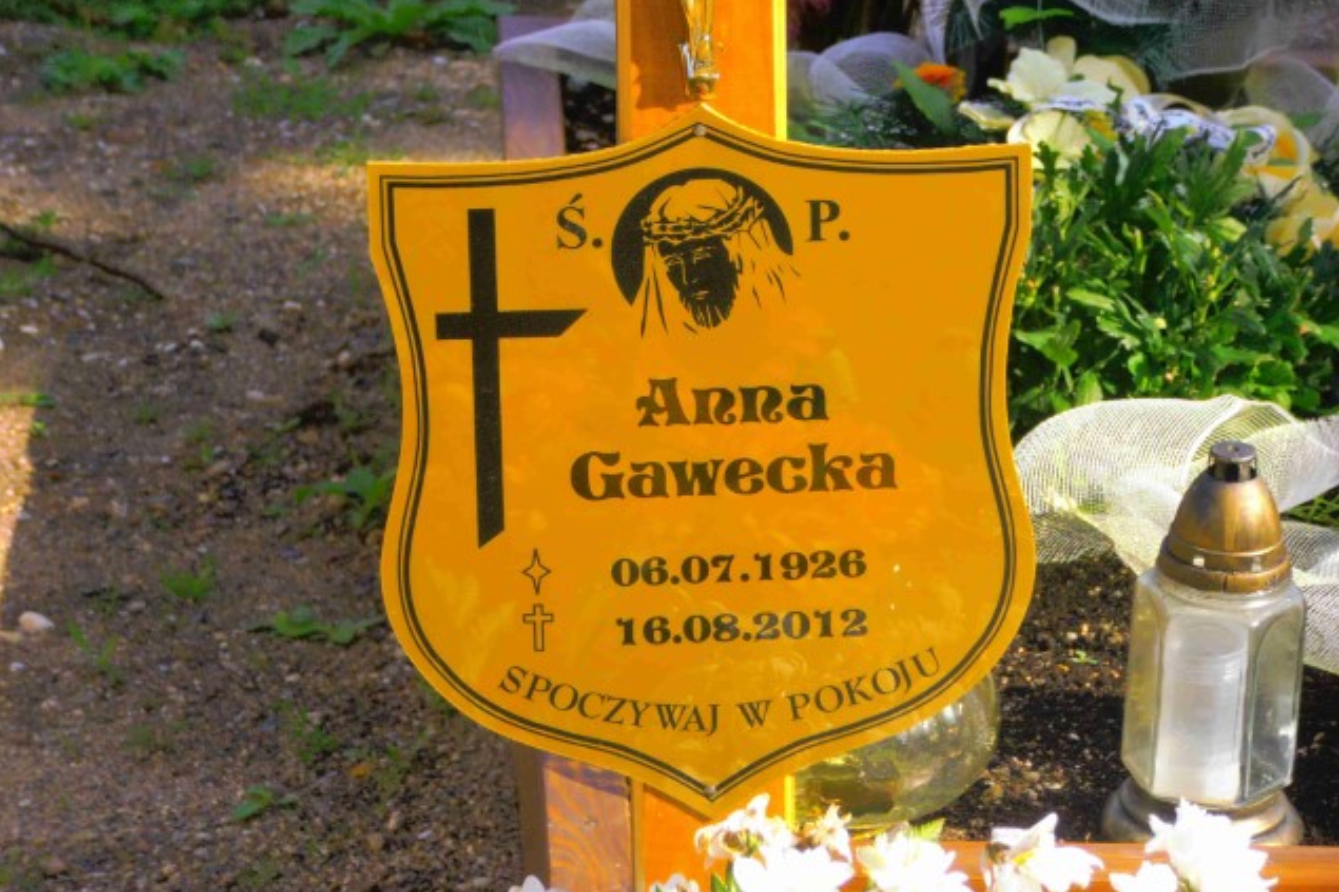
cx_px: 666
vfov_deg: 7.9
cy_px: 462
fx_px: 6470
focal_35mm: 174
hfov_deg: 11.8
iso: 80
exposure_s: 1/200
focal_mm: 29.44
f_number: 5.9
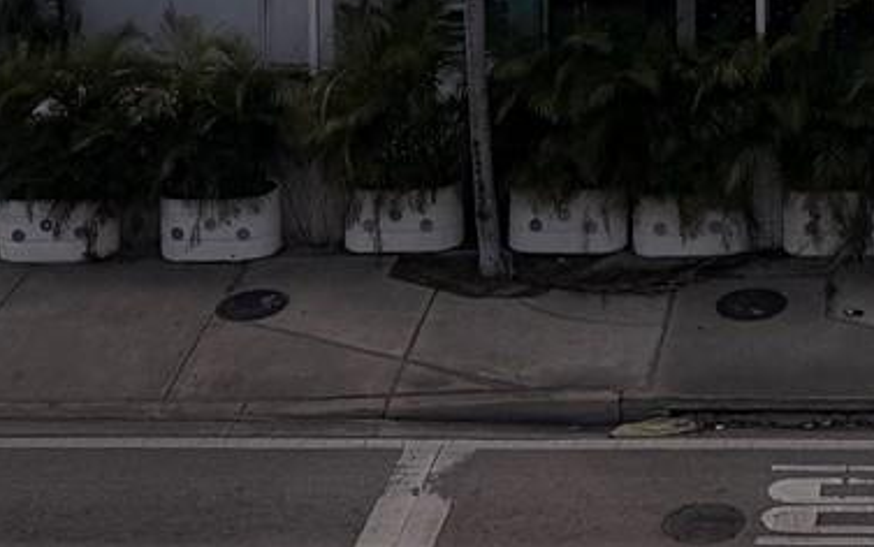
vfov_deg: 10.5
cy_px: -746
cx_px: 939
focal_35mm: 108
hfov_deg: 18.6
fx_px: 2574
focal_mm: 6.76
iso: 80
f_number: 1.78
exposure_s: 1/17544
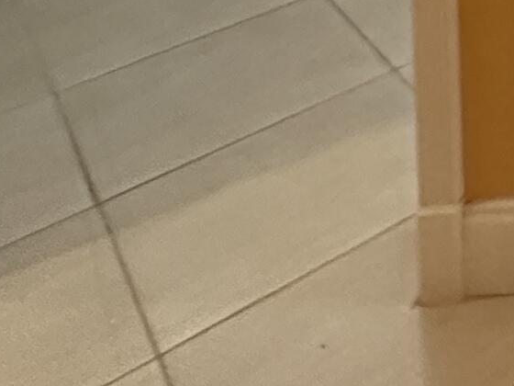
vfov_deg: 13.2
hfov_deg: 17.3
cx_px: 1075
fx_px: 1114
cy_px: -601
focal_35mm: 75
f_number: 2.2
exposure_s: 1/60
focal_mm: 2.22
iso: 500
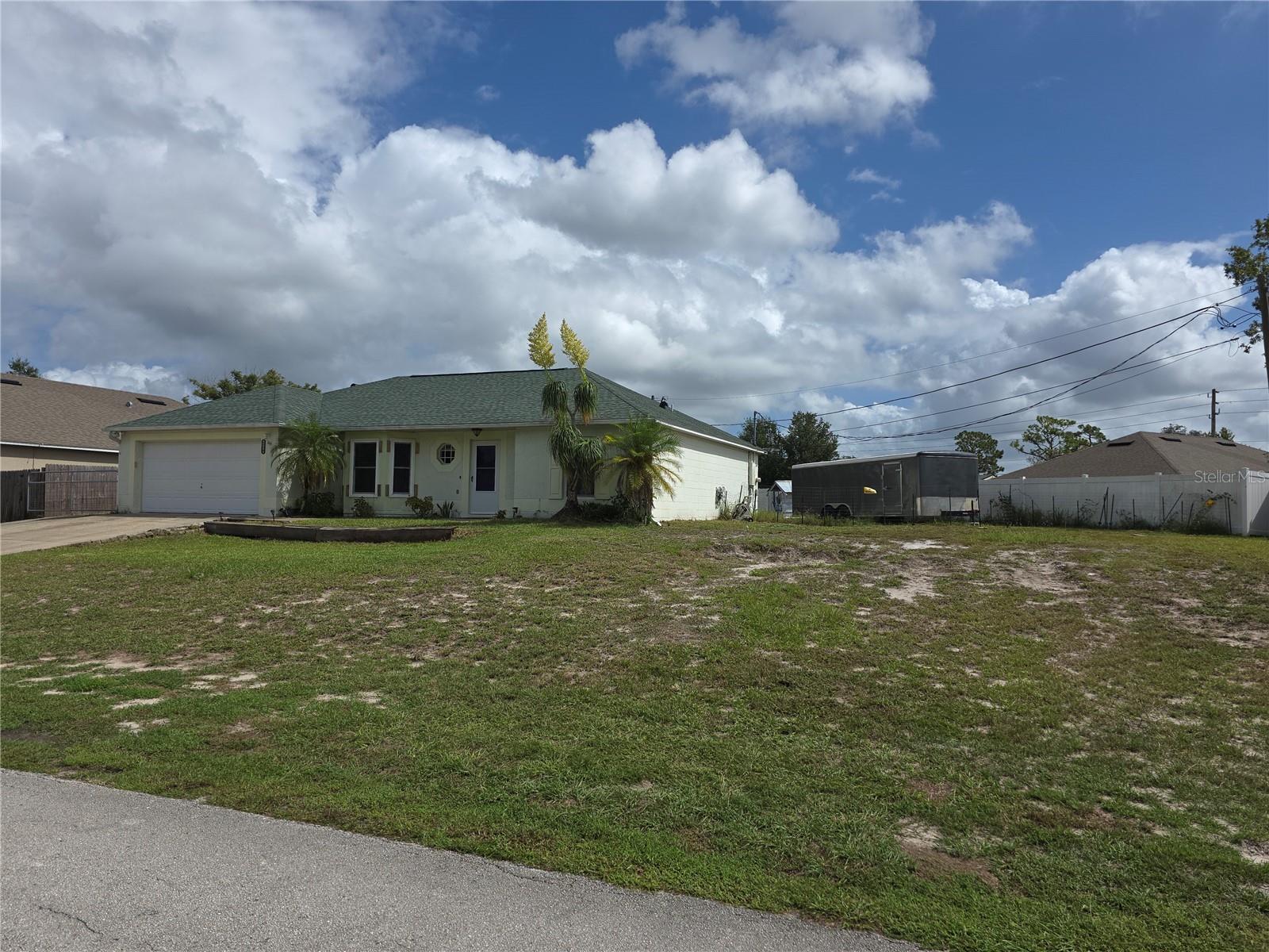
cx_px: 634
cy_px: 476
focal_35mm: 23
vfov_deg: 58.9
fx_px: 843
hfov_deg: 73.9
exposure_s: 1/1052
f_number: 1.7
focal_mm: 6.3
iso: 12
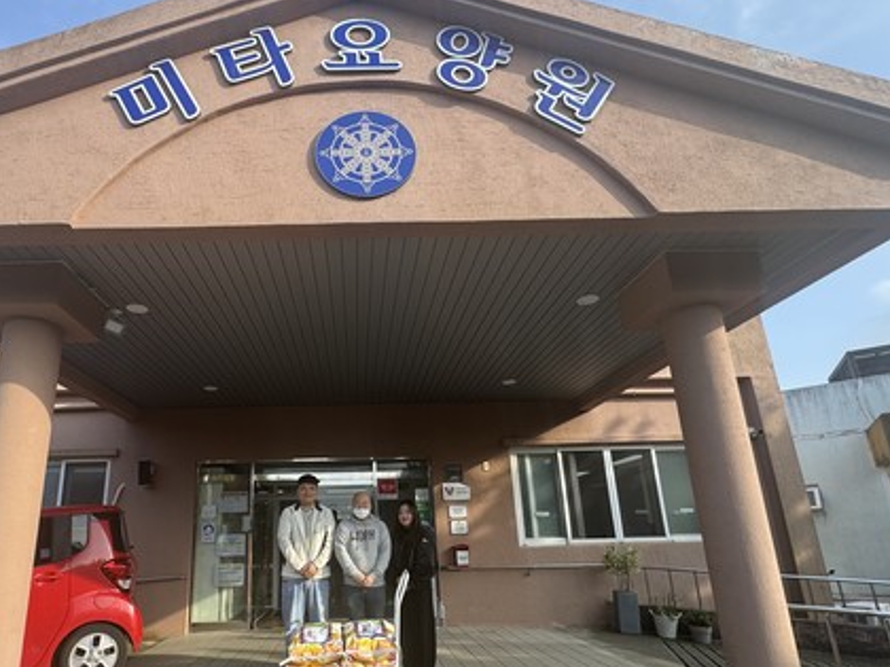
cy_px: 409
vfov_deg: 65.2
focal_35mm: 20
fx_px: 514
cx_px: 358
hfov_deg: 80.8
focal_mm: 2.22
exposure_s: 1/299
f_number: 2.2
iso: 40
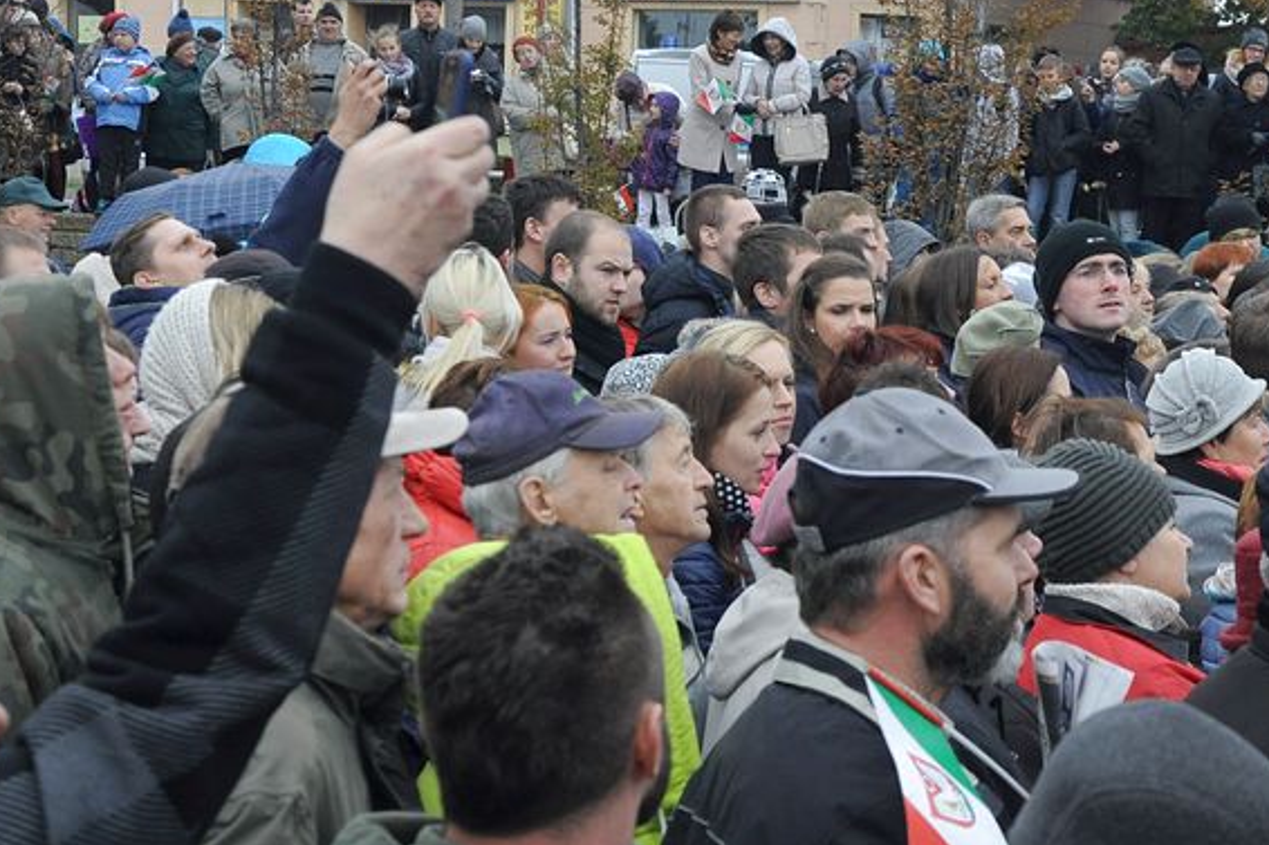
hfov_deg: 22.6
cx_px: 780
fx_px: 3171
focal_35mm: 90
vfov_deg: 15.2
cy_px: 387
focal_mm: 40
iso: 800
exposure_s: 1/200
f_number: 8
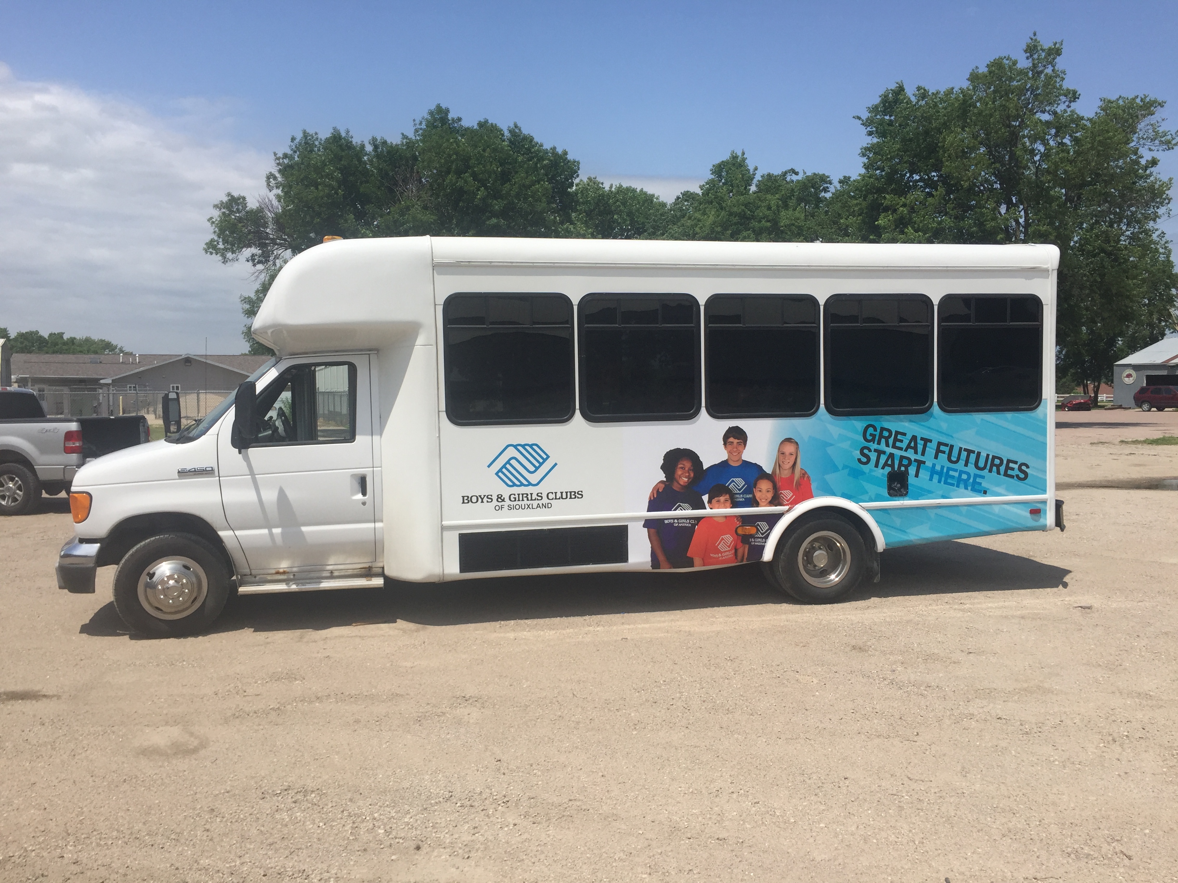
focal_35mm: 29
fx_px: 987
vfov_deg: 48.2
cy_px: 442
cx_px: 589
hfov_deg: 61.7
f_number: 2.2
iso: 32
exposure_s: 1/3597
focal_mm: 4.15
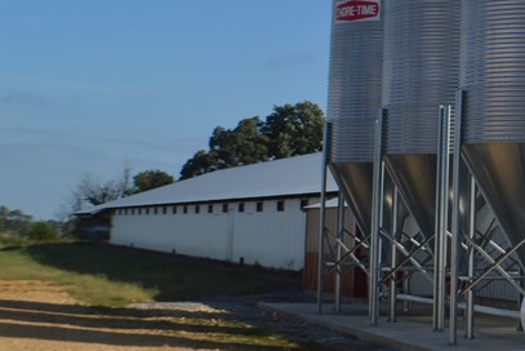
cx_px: 648
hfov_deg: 15.4
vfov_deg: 10.7
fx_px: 1868
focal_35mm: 128
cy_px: 30
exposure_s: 1/250
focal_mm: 32
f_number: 8
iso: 100
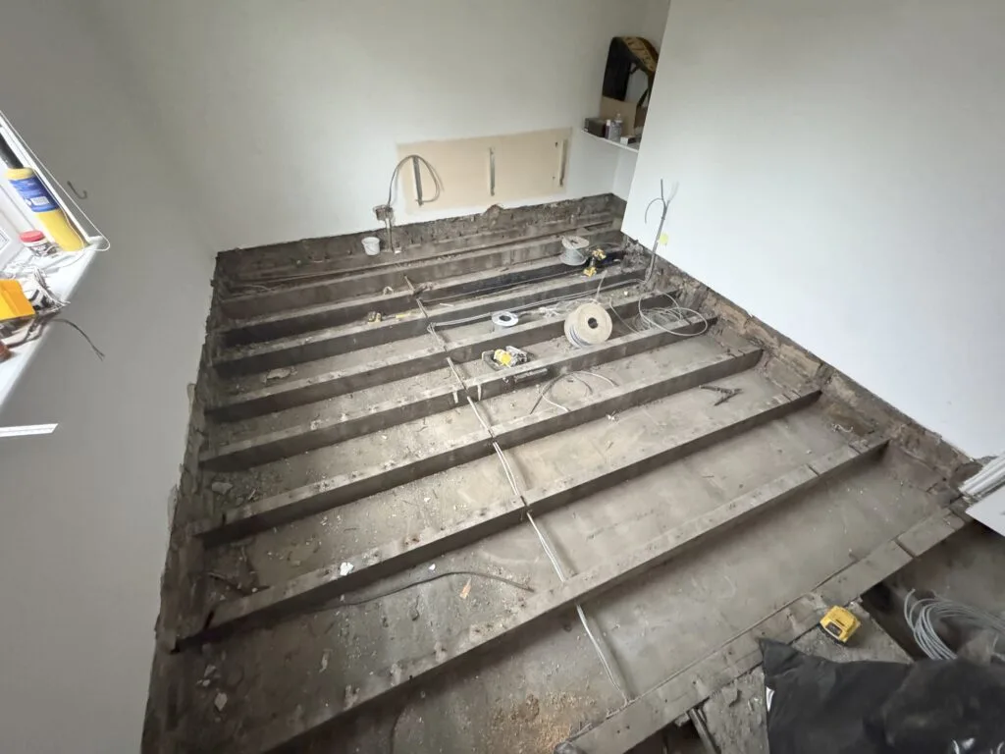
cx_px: 502
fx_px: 406
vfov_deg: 85.7
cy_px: 377
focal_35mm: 14
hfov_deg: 102.1
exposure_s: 1/41
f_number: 2.2
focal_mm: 2.22
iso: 1250
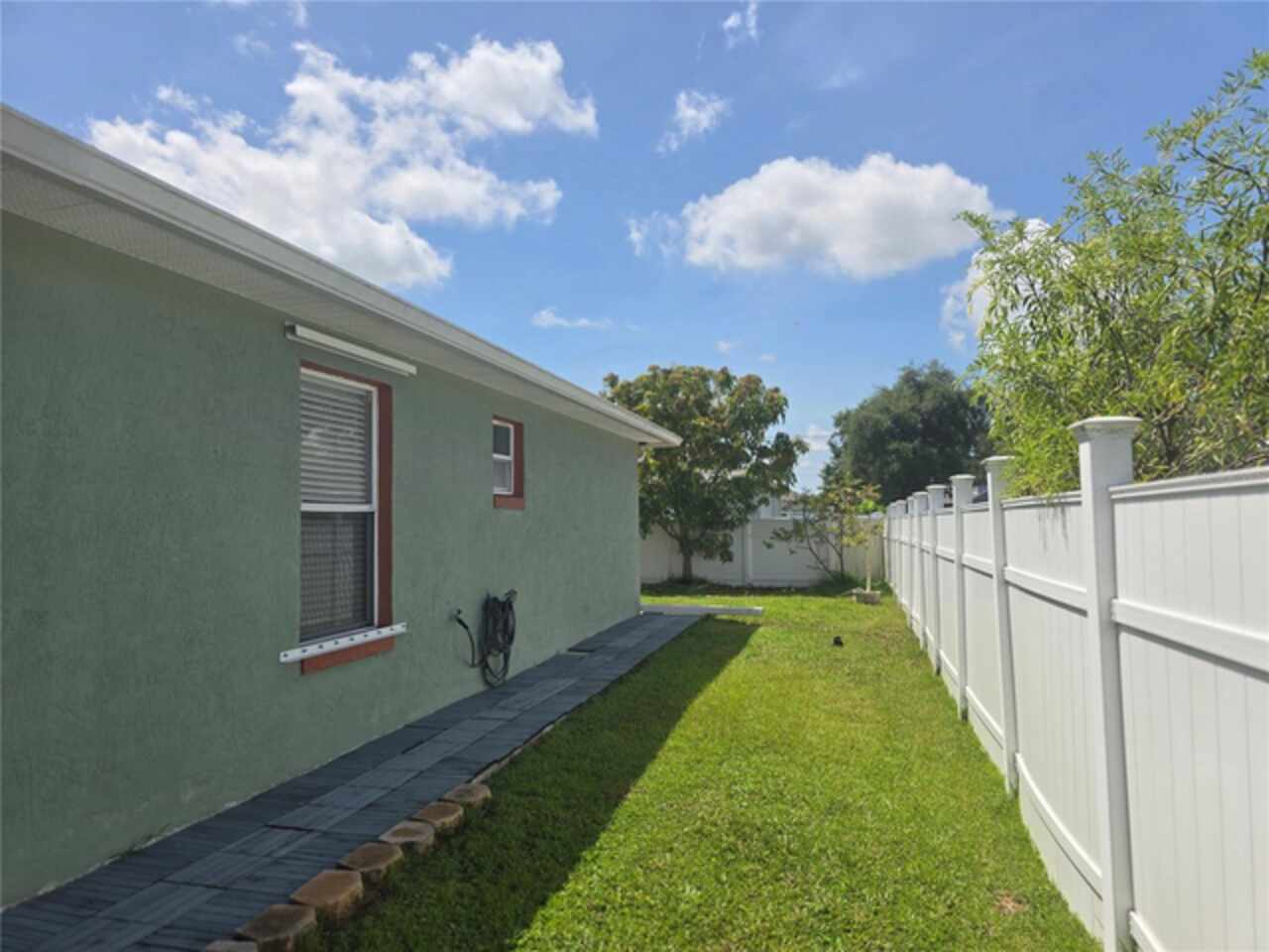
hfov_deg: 73.9
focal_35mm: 23
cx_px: 634
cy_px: 476
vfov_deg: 58.9
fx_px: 843
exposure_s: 1/965
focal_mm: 6.3
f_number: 1.7
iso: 12
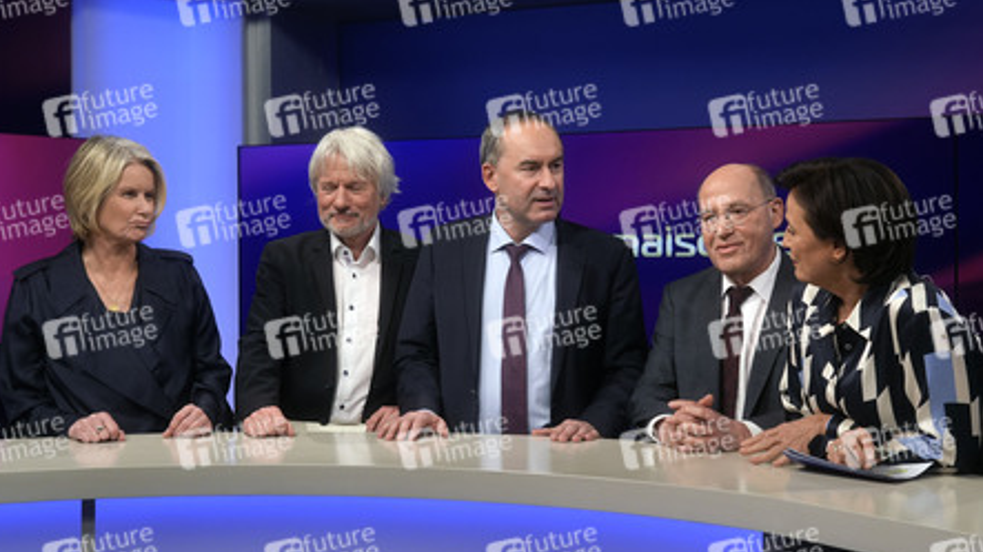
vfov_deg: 24.9
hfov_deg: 42.9
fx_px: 1251
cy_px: 277
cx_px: 485
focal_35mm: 48
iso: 640
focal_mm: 30
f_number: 3.5
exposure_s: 1/125
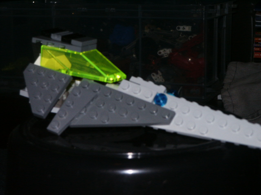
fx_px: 1048
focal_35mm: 139
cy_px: 98
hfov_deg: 14.2
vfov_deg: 10.7
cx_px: 130
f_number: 8
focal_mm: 28.23
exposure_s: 1/125
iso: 200
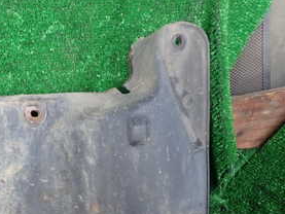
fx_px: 535
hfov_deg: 27.7
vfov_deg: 22.2
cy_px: 179
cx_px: -14
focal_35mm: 65
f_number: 2.3
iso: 160
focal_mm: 5.4
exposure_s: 1/60
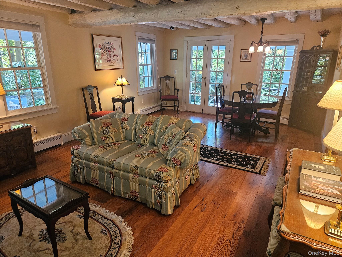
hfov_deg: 73.9
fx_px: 227
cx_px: 171
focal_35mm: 23
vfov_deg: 58.9
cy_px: 128
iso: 640
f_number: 1.8
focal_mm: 5.4
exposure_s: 1/120
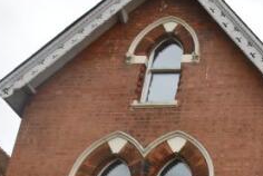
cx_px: 323
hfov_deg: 27.0
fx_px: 475
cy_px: 279
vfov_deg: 18.2
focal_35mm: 65
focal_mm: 10
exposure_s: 1/160
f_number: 6.3
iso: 200
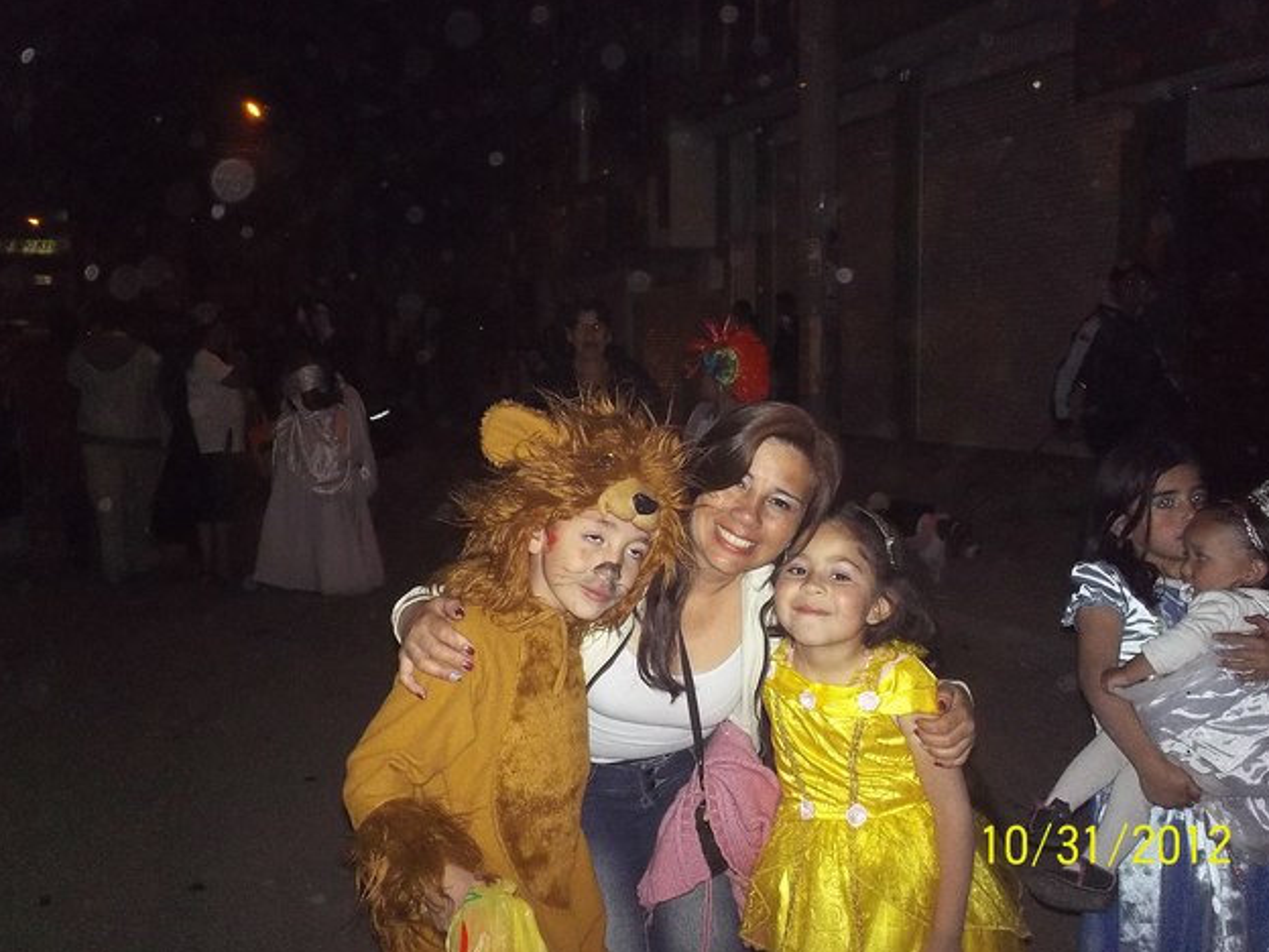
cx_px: 647
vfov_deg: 36.8
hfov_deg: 47.9
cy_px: 476
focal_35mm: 39
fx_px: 1430
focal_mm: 6.3
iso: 360
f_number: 4.5
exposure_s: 1/60
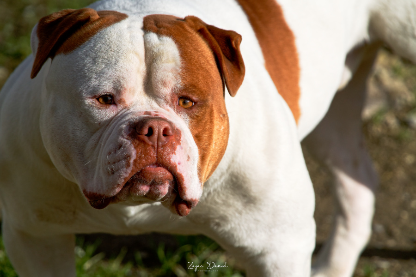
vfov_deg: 3.4
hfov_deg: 5.2
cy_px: 138
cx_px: 208
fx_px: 4622
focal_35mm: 400
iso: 200
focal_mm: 400
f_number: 8
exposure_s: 1/3200
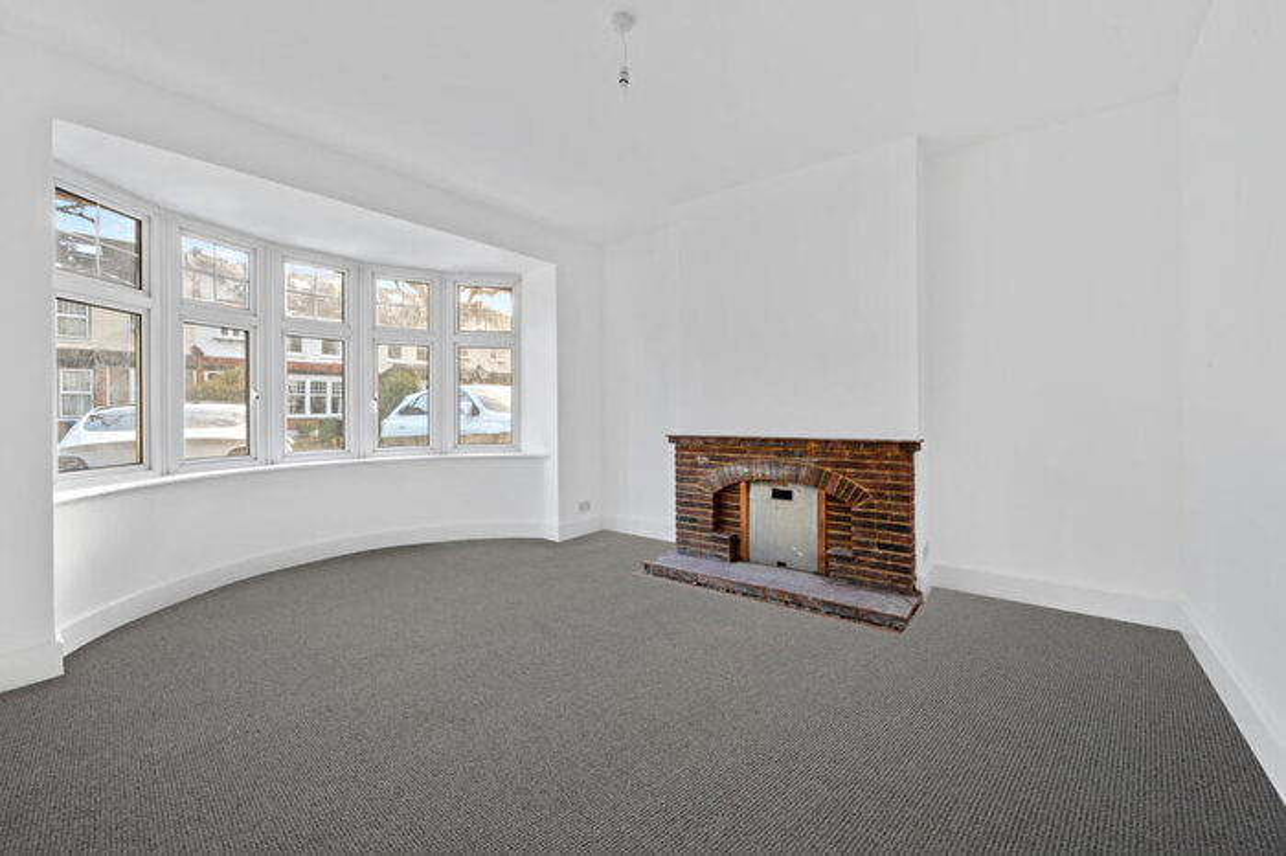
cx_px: 643
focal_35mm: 14
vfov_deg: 81.2
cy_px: 428
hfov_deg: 104.3
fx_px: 500
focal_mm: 14
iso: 200
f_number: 16
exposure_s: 1/2.5
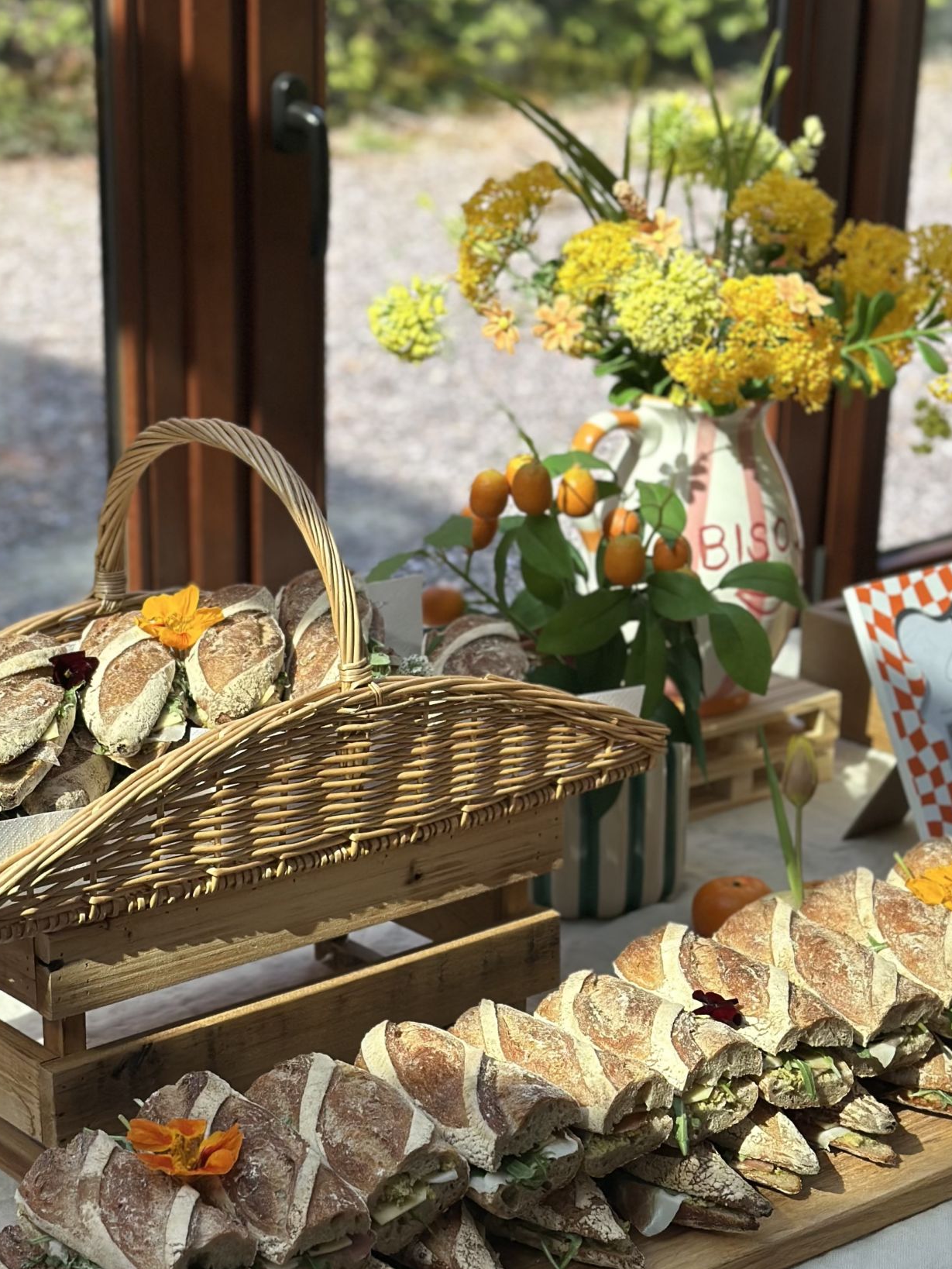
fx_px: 2749
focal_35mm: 75
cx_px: 274
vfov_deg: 25.9
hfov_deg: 19.5
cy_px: 780
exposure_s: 1/843
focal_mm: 6.86
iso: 80
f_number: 1.78
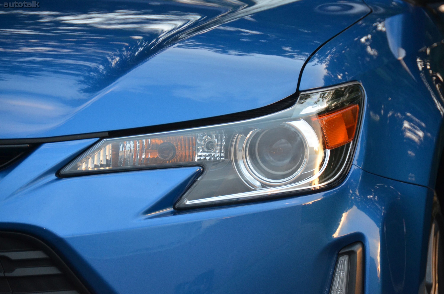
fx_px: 3692
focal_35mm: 300
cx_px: 222
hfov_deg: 6.9
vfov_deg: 4.6
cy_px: 147
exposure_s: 1/160
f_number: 5.6
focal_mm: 200
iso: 1600
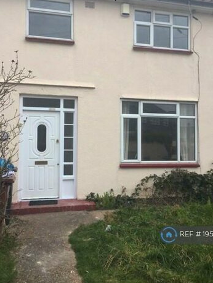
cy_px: 137
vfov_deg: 55.3
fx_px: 271
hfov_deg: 43.0
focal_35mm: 33
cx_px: 111
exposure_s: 1/608
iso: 32
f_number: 2.2
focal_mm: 4.15
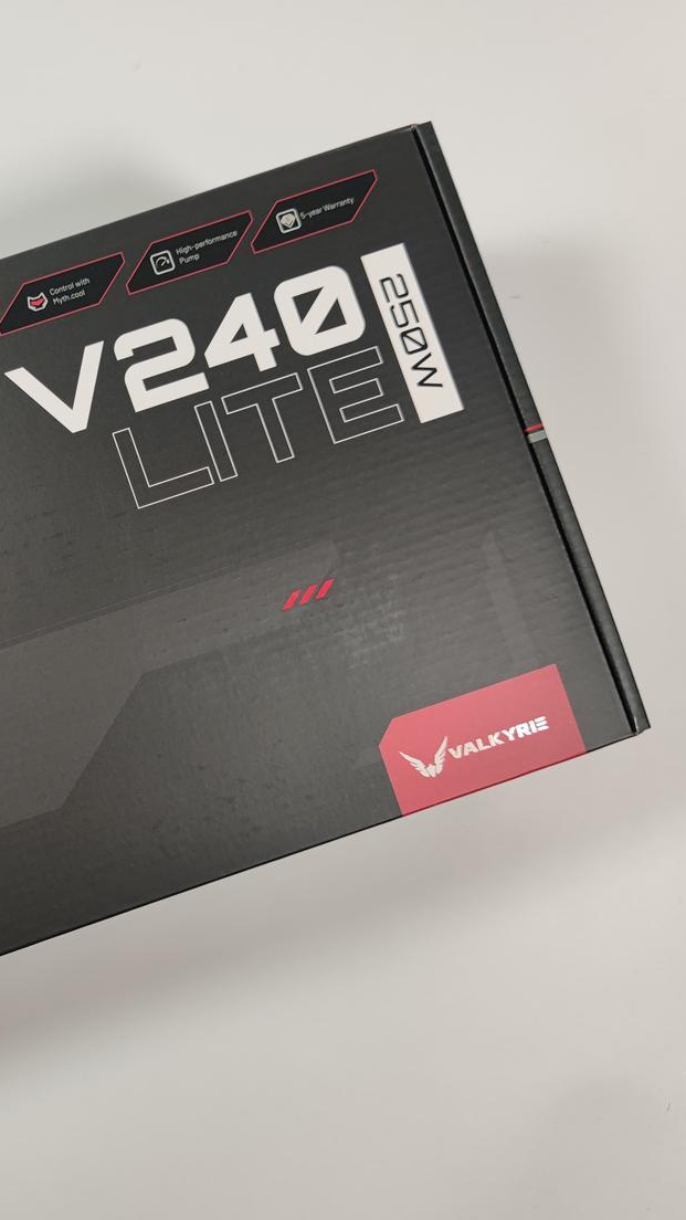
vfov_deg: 54.0
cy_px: 614
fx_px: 1196
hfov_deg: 29.9
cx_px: 8
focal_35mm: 37
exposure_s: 1/100
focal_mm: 6.78
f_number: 1.85
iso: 62
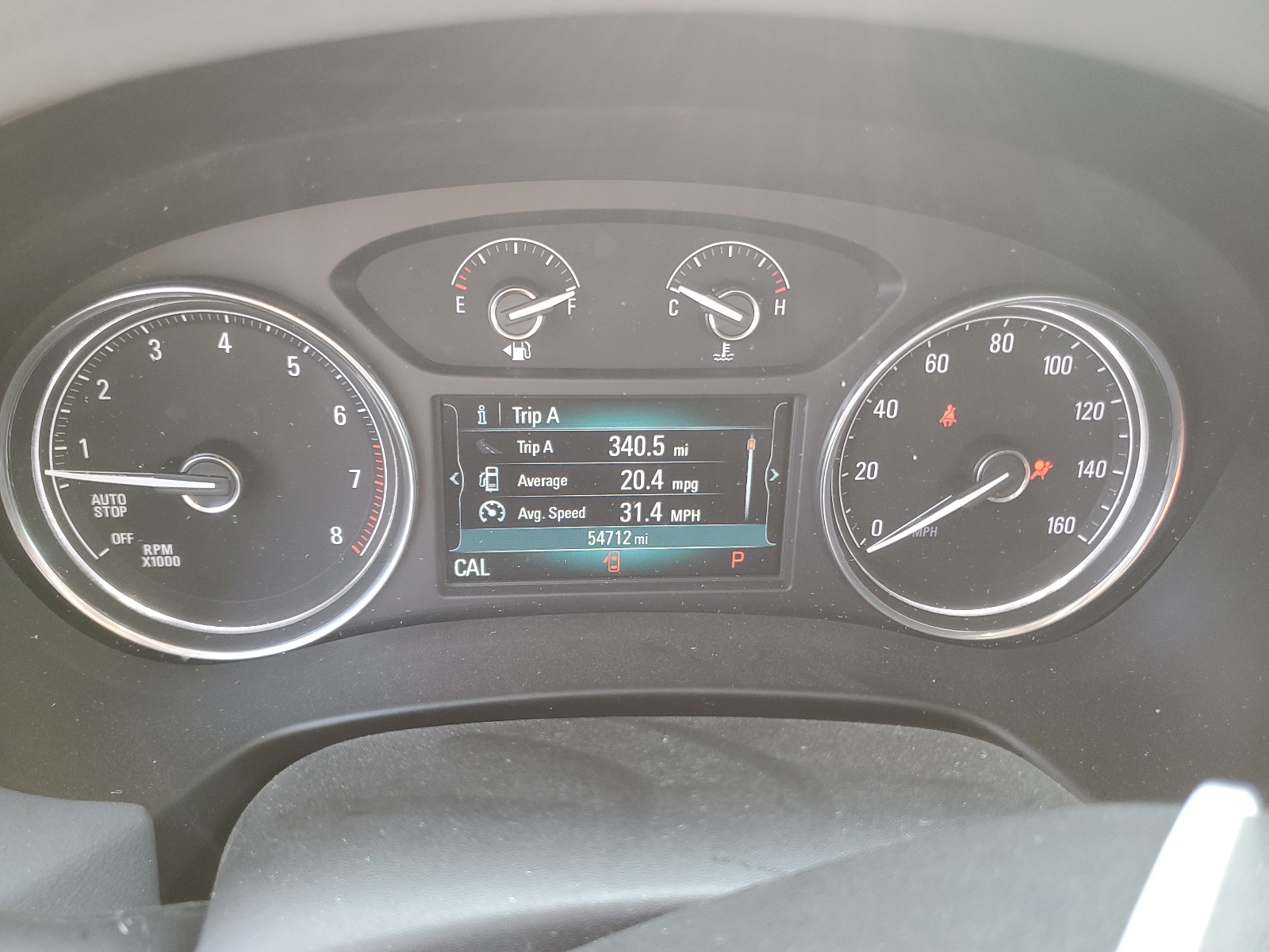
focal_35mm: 26
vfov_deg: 53.1
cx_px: 634
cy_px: 476
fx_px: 953
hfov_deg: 67.3
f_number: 1.5
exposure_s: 1/60.2
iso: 65
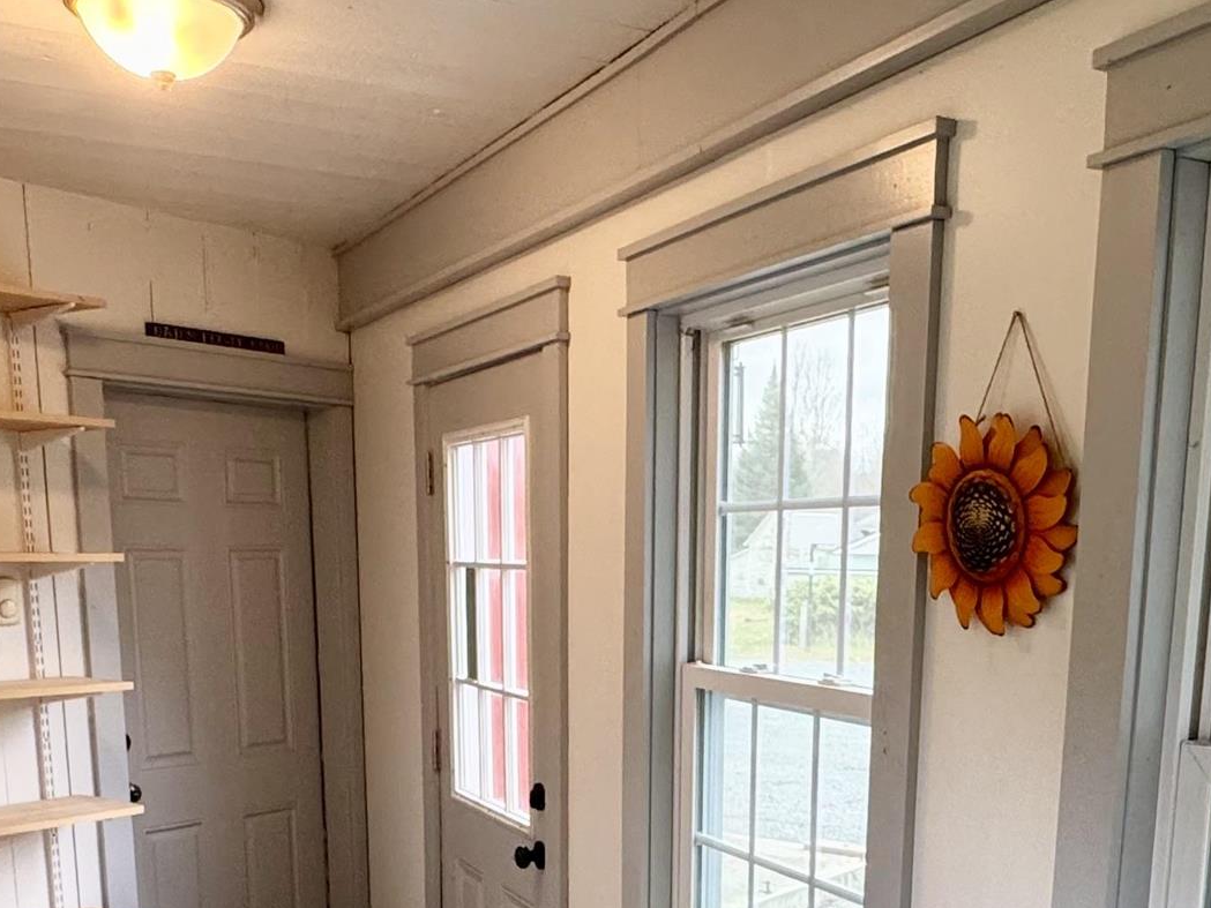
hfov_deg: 45.7
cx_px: 650
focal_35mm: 41
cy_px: 847
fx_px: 1435
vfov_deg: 33.0
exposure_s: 1/120
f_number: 2.2
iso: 250
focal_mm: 2.22
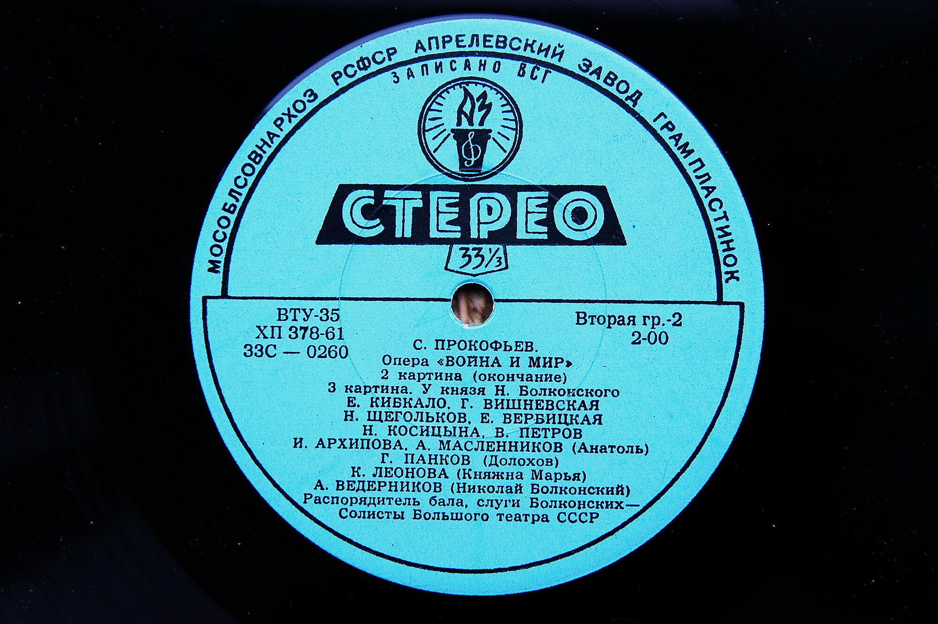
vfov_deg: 25.7
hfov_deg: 37.9
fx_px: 1367
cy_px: 312
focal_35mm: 52
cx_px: 469
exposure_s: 1/60
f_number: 4
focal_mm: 35
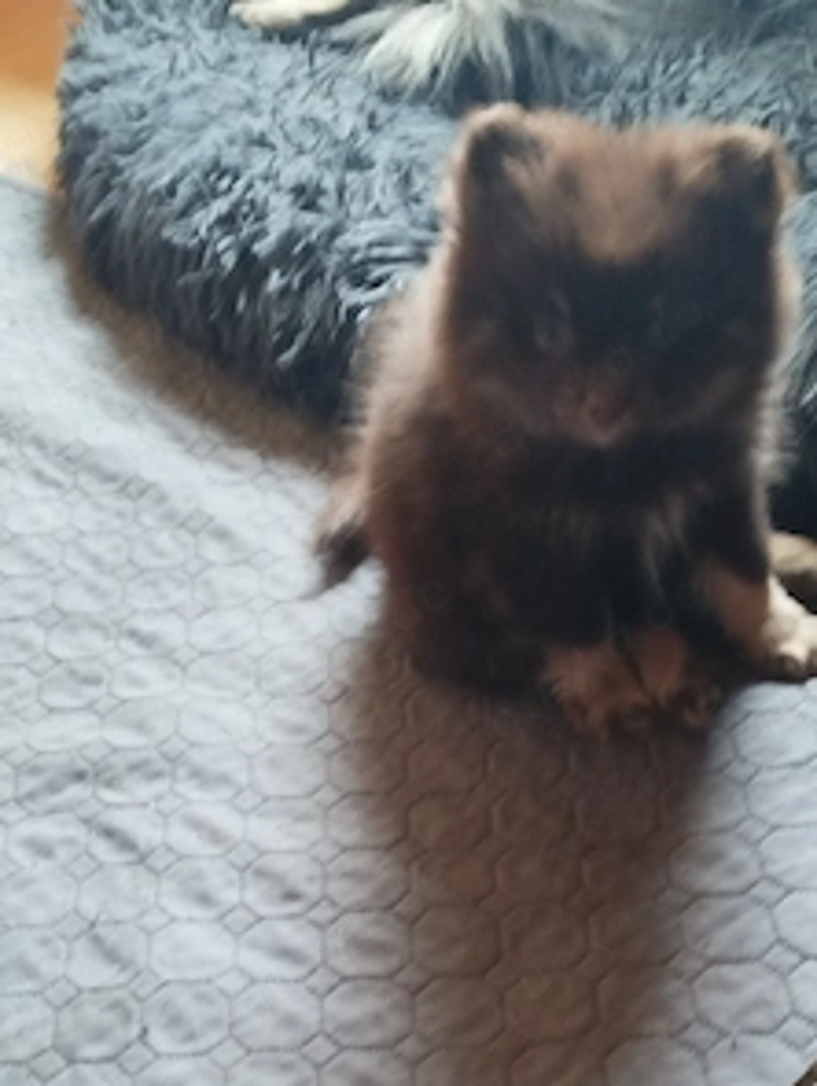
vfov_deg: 29.6
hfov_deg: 22.6
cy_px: 714
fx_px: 2041
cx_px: 475
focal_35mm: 65
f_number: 1.7
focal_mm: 5.31
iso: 400
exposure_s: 1/17
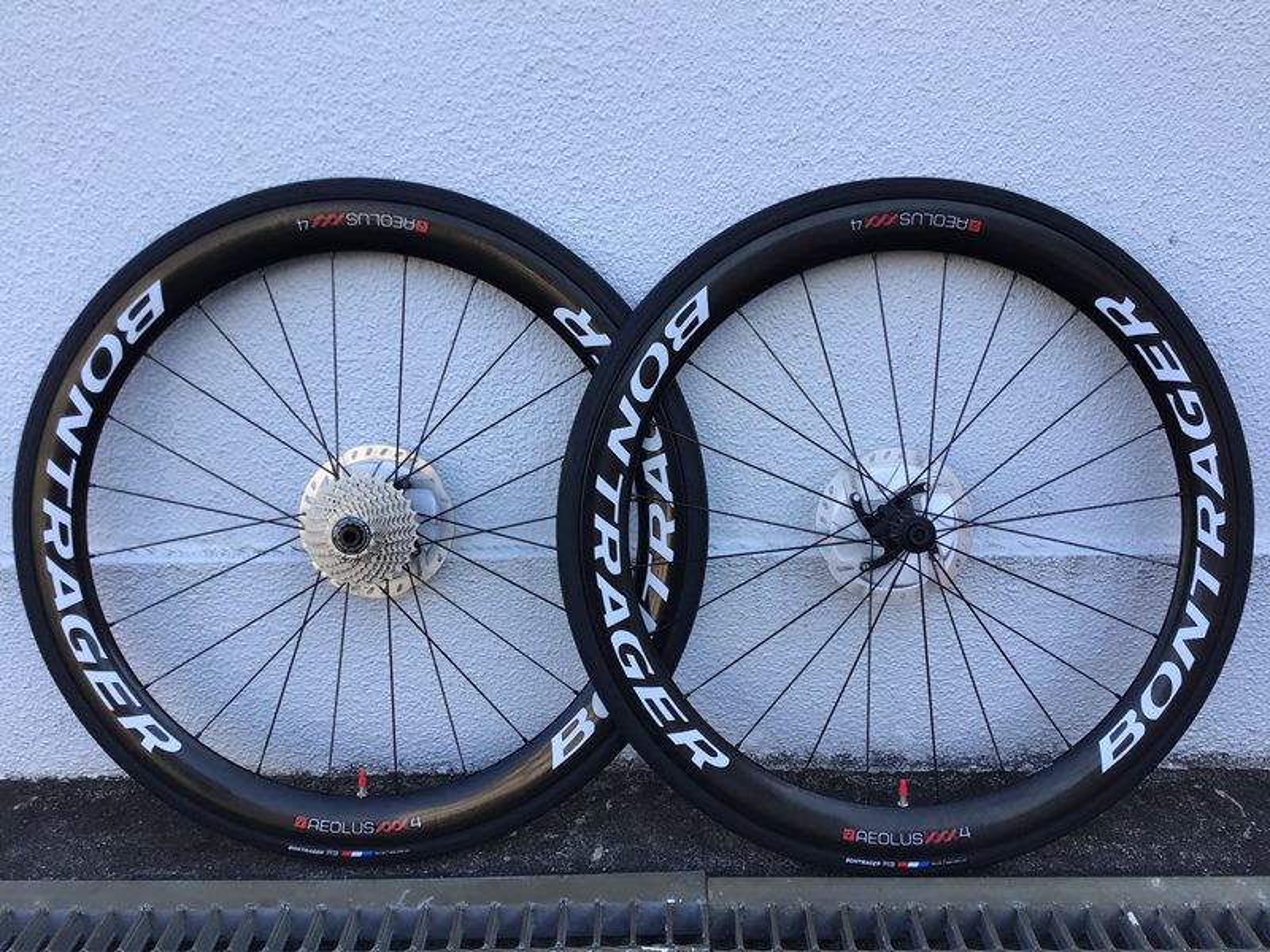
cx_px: 635
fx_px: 1137
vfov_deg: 45.4
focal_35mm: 31
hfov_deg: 58.4
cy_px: 476
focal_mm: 3.3
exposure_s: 1/176
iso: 25
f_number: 2.4
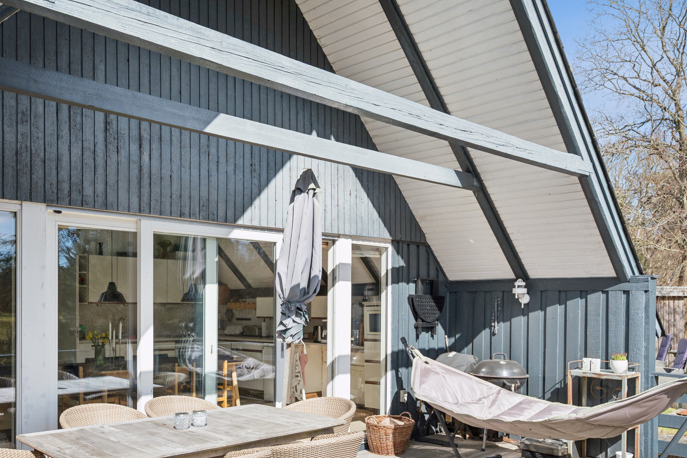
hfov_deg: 58.5
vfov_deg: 40.9
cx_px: 267
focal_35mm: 32
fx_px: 606
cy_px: 304
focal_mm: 21.5
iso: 200
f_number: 8
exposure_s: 1/400
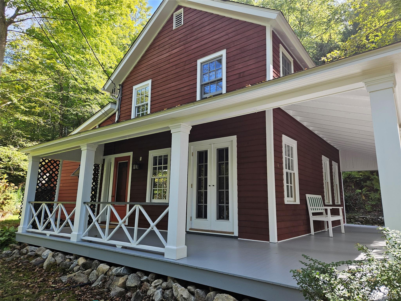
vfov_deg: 58.9
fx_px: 266
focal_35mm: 23
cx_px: 200
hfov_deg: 73.9
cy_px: 150
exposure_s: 1/120
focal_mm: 5.4
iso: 40
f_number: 1.8
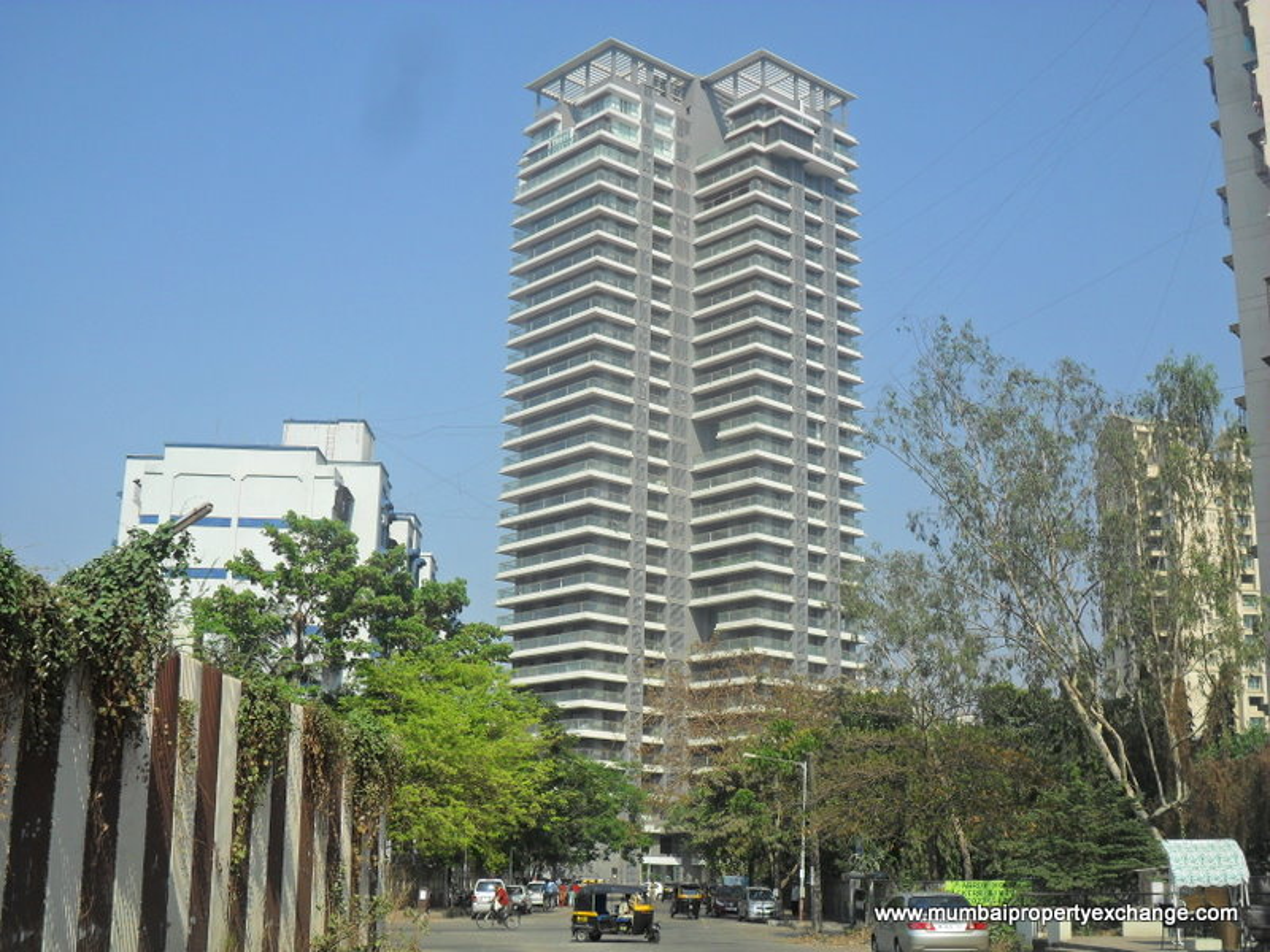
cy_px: 476
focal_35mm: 44
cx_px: 635
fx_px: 1614
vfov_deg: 32.9
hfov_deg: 42.9
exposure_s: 1/1000
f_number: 4.5
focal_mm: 7.8
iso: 100
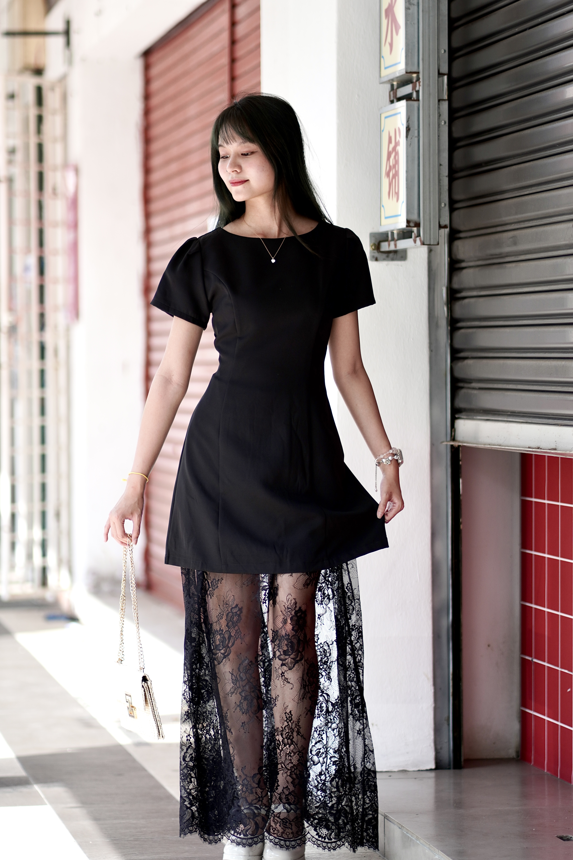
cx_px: 286
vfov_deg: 16.1
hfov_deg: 10.8
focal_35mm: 128
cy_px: 430
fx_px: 3044
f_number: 1.8
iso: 100
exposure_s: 1/1250
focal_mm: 85
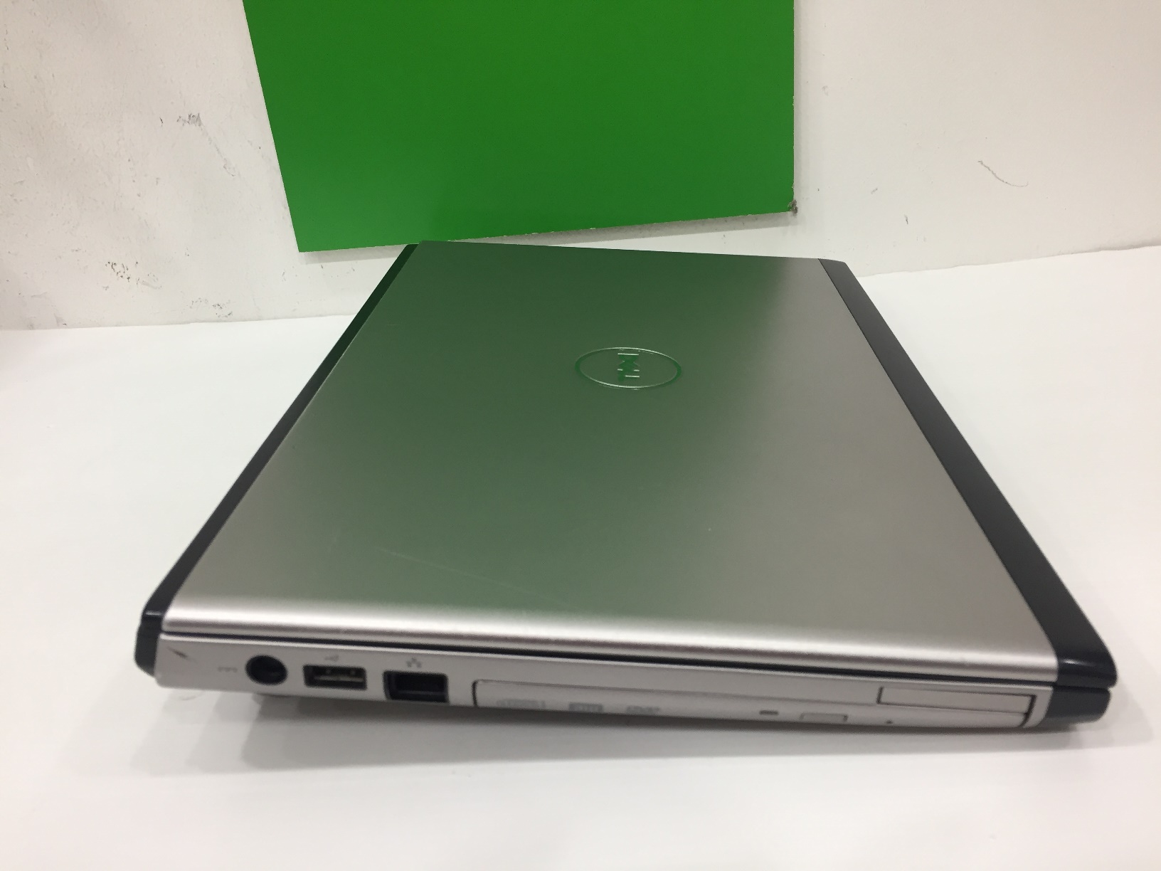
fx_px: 973
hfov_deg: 61.7
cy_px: 436
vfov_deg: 48.2
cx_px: 580
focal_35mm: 29
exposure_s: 1/33
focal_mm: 4.15
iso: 80
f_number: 2.2
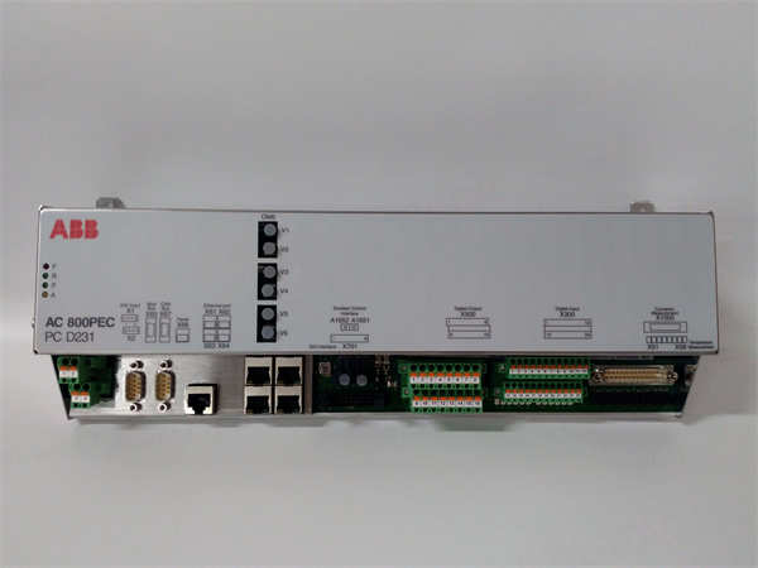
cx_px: 379
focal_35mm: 27
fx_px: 591
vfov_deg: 51.4
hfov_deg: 65.3
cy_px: 284
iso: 303
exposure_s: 1/33
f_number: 2
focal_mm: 3.79
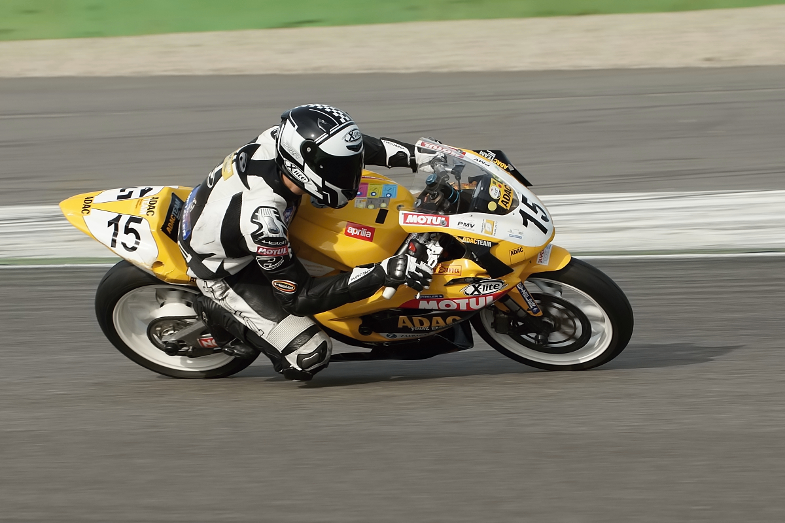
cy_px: 262
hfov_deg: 8.6
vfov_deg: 5.7
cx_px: 392
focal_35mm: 240
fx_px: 5233
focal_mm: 160
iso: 200
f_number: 11
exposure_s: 1/320
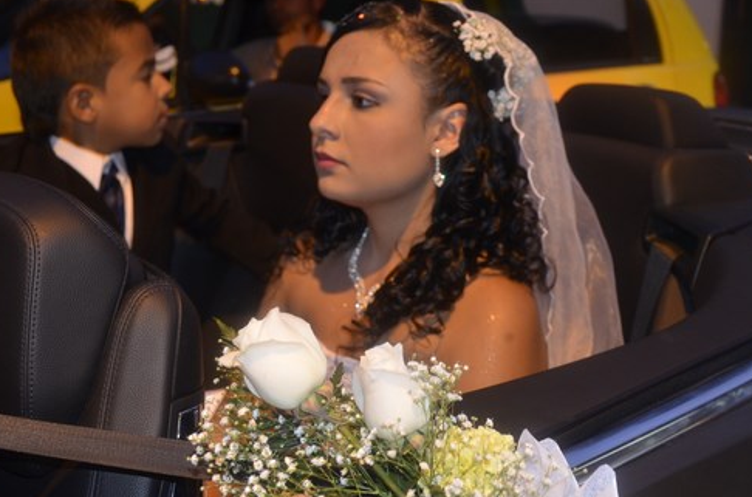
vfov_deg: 21.4
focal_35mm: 63
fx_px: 1312
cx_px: 333
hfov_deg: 31.9
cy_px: 214
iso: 800
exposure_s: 1/60
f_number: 4.2
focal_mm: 30
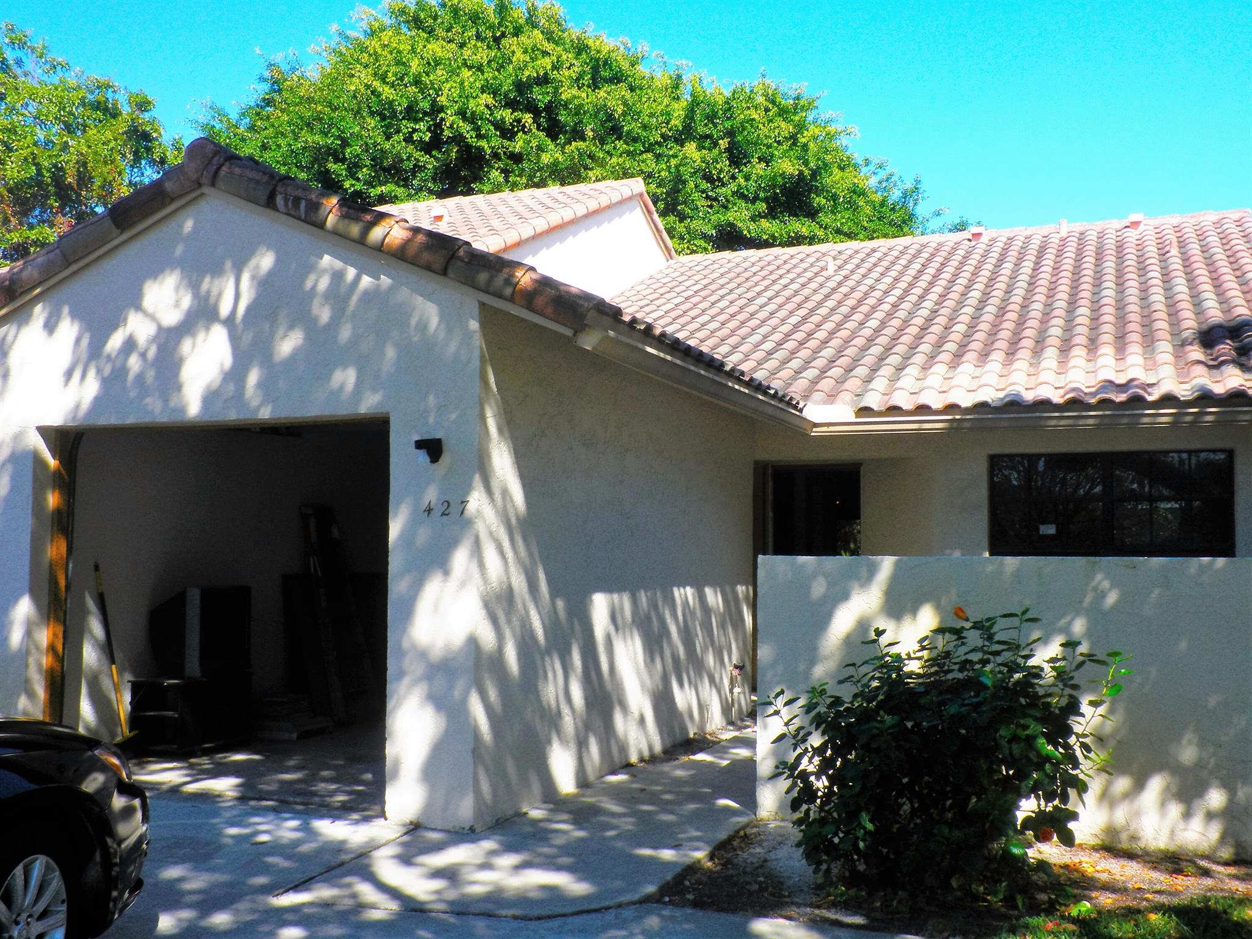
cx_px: 626
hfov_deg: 51.4
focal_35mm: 36
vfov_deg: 39.7
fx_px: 1302
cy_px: 470
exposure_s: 1/160
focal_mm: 6.3
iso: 64
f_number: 5.6
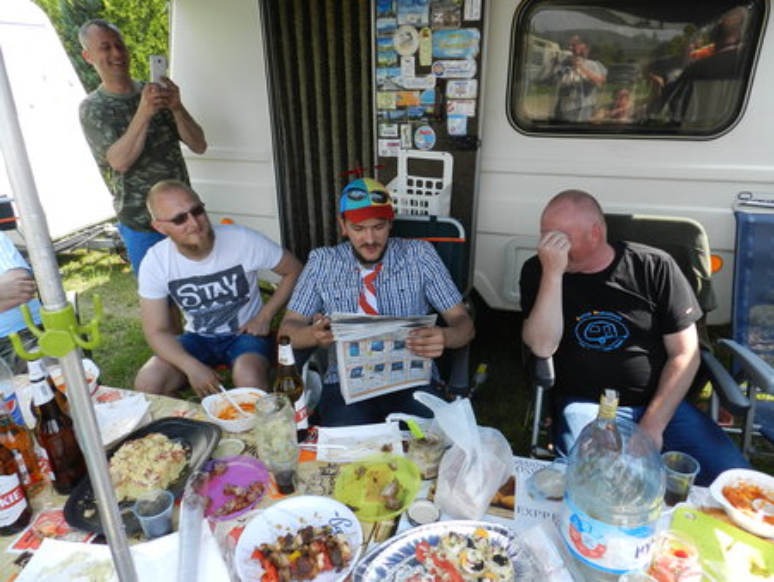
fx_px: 515
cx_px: 387
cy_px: 291
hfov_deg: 73.9
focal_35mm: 23
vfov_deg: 58.9
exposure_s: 1/400
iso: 160
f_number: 3.4
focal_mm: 4
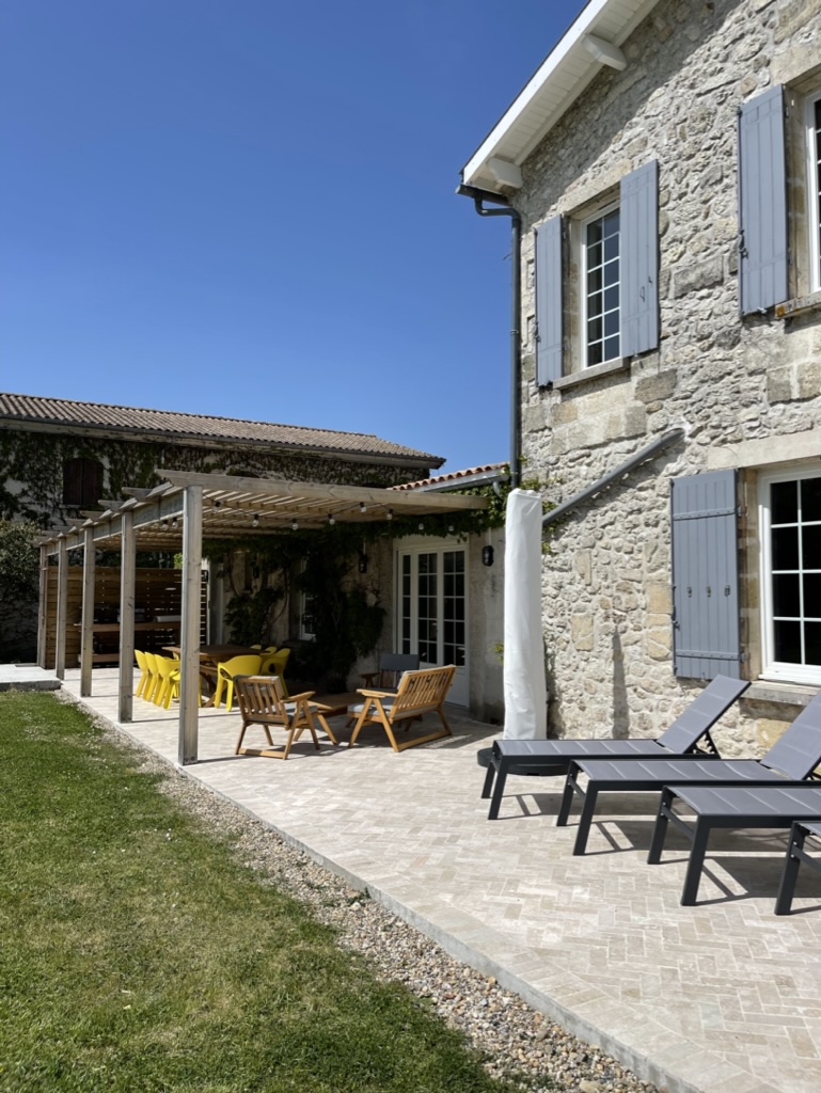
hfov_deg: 53.1
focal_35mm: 26
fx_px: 822
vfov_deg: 67.3
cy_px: 546
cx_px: 410
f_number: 1.6
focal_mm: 5.1
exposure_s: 1/7407
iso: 32
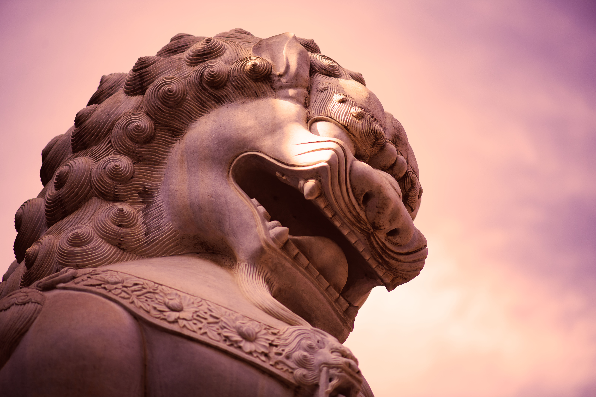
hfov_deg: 19.5
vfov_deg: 13.0
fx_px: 1738
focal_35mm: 105
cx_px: 298
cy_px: 198
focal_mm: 105
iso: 100
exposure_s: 1/1000
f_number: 2.8
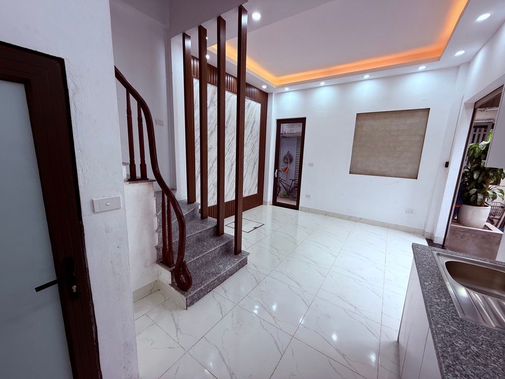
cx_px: 252
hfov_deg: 102.1
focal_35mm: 14
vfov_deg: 85.7
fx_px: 204
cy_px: 190
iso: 64
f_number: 2.2
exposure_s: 1/100
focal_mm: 2.22
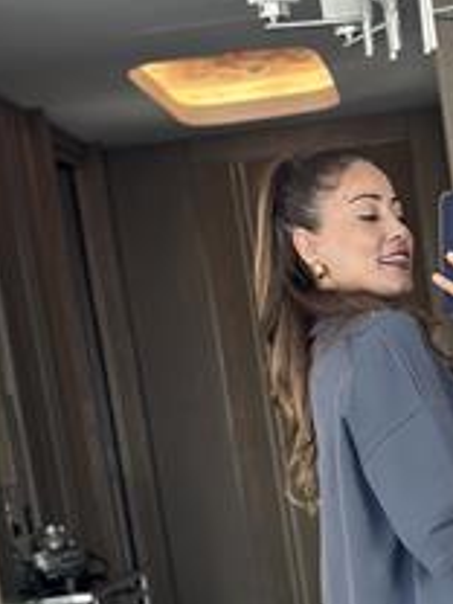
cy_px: 711
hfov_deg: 12.4
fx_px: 2041
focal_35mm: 117
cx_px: 520
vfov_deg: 16.2
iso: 320
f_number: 1.78
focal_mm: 6.86
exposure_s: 1/60
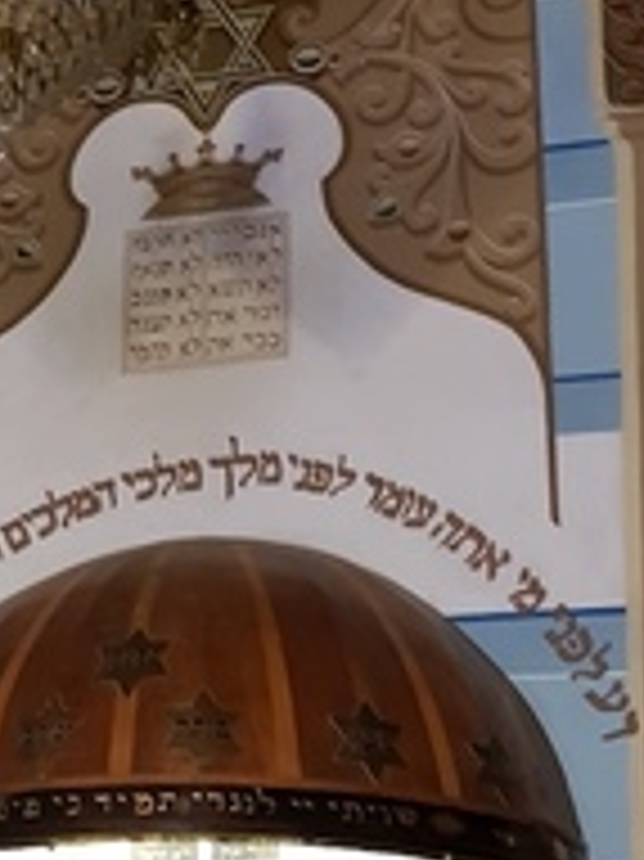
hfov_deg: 21.4
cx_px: 178
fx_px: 1689
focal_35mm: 68
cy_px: 1040
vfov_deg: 25.5
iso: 250
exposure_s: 1/10
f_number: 1.7
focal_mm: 4.2
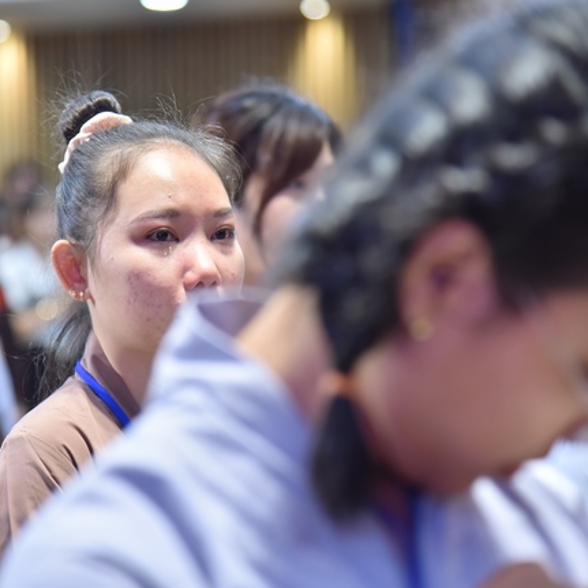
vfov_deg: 11.3
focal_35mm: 154
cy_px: 293
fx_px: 2960
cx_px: 205
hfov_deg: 11.3
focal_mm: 120
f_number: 4
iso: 1250
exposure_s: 1/60
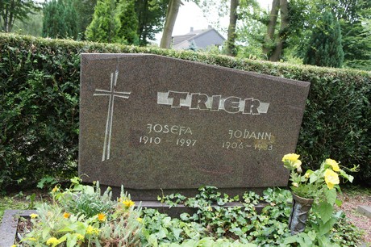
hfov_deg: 53.2
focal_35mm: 36
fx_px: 371
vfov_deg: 36.8
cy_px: 124
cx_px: 186
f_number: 5.6
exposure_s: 1/250
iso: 800
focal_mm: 24
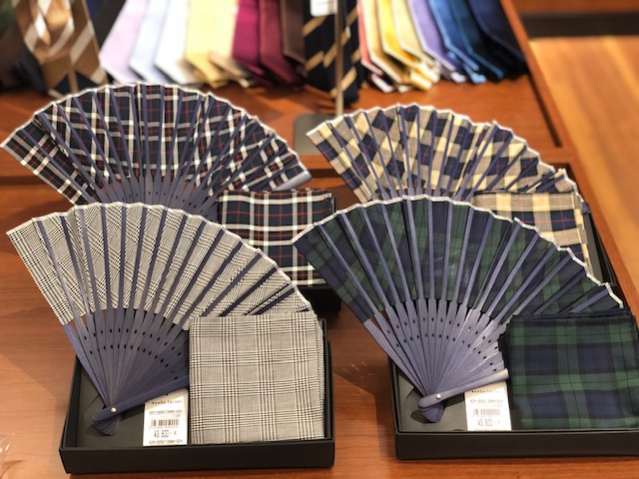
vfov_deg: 28.0
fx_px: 960
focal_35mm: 52
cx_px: 320
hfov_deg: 36.8
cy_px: 240
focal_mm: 6
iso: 100
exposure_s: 1/50
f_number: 2.4
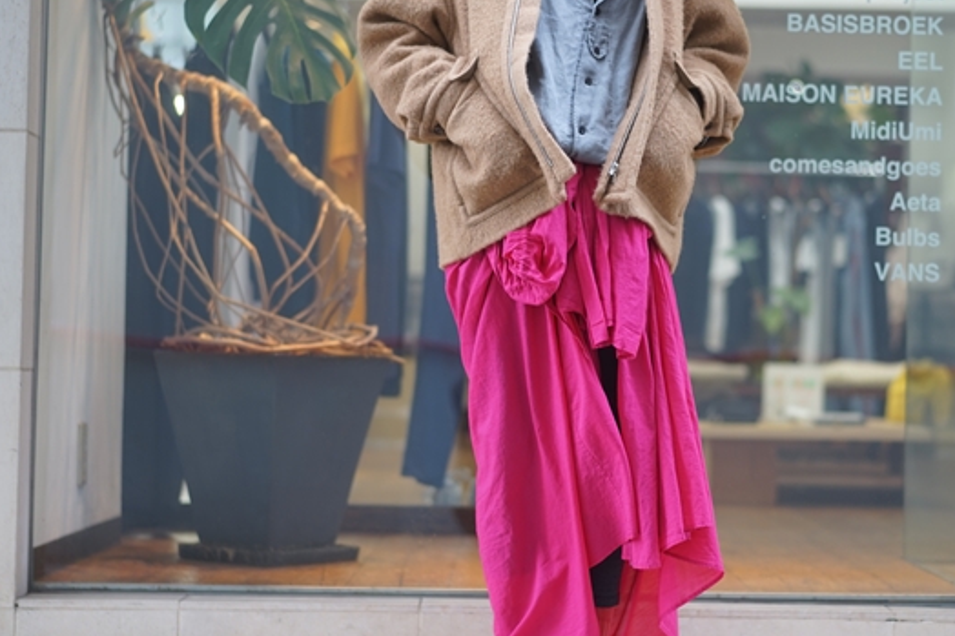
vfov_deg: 16.2
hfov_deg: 24.1
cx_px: 614
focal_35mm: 84
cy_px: 298
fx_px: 2228
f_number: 1.8
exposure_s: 1/60
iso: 100
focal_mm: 55
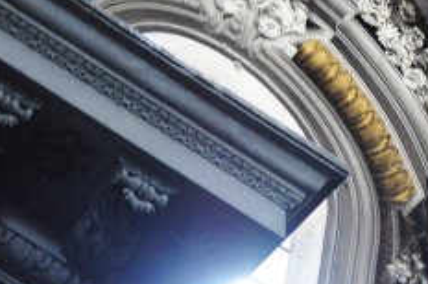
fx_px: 3333
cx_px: 707
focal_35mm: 281
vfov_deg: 4.9
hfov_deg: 7.2
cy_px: 21
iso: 1250
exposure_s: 1/30
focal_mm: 55
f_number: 4
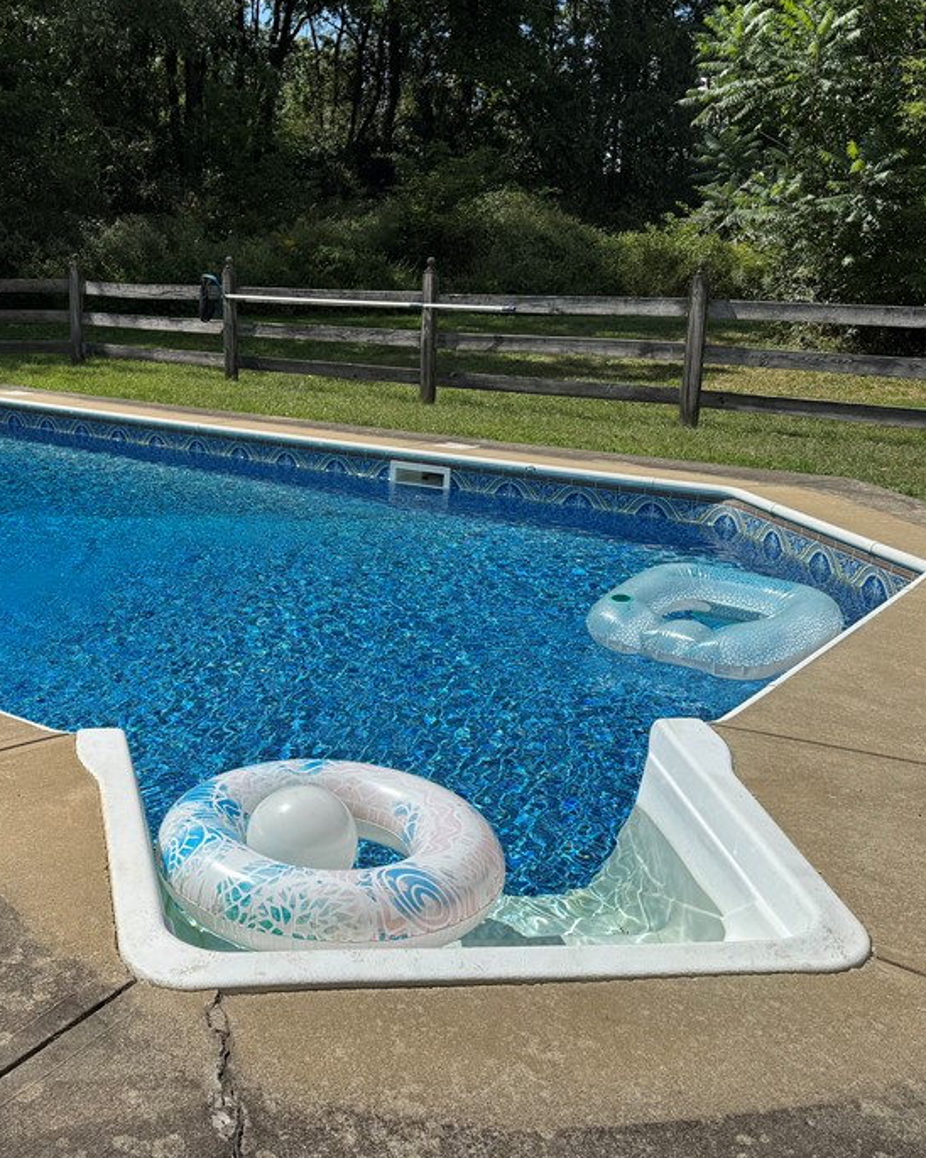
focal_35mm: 35
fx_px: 1199
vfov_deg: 51.5
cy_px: 558
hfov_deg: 41.0
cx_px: 233
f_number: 1.78
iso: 80
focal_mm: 6.76
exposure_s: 1/7092
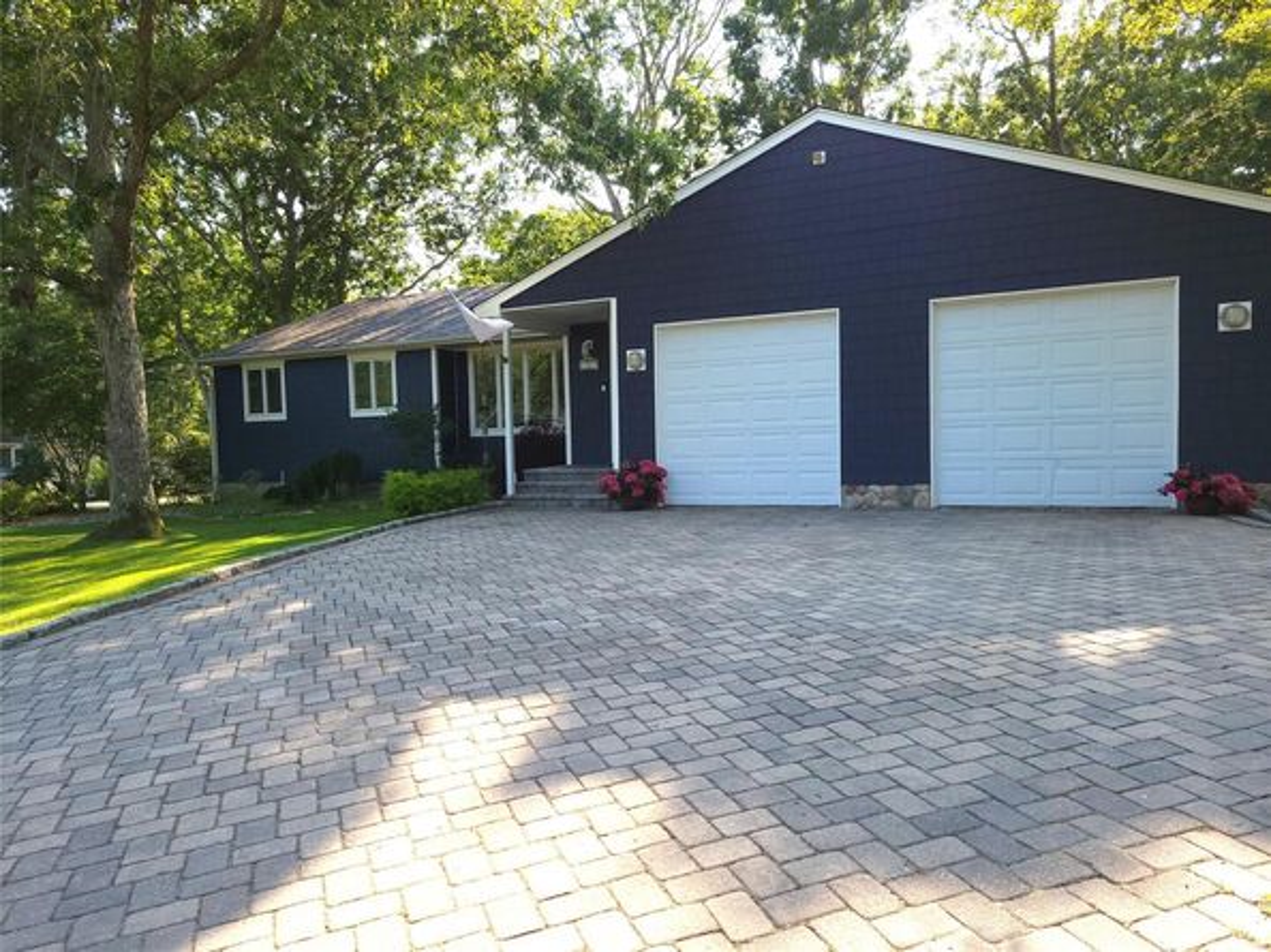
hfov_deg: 67.3
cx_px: 636
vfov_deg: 53.0
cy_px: 476
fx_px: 954
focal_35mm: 26
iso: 40
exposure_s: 1/431
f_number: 1.8
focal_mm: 5.4
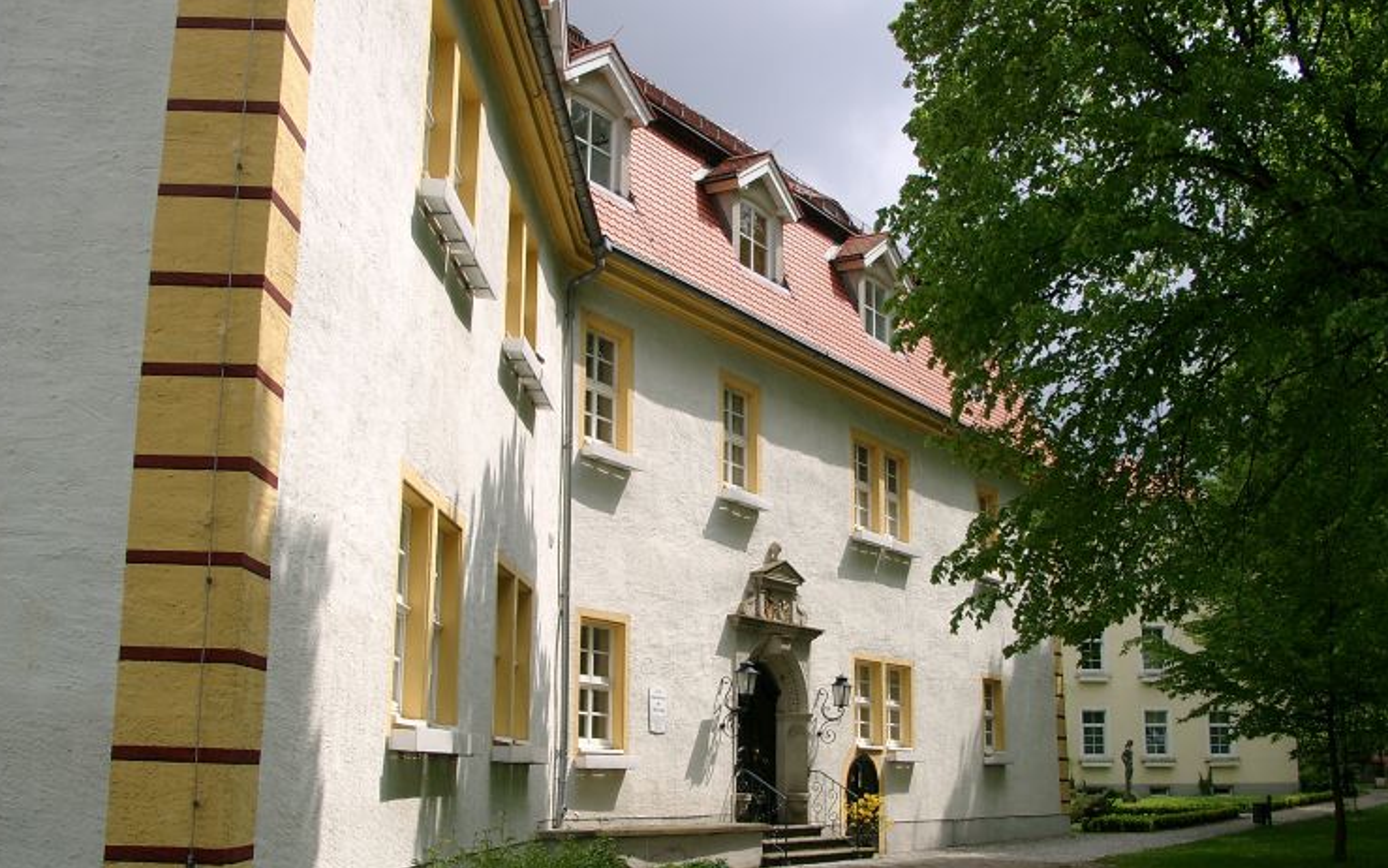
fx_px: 1475
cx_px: 729
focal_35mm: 39
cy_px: 442
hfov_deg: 50.4
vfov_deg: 32.8
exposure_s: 1/658
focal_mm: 7.13
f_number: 4
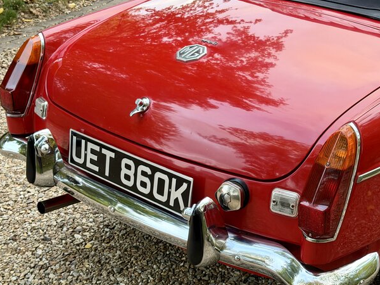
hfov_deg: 30.1
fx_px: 703
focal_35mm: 64
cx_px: 245
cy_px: 154
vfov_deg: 22.9
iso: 160
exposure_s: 1/60
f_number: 1.78
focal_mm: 6.76
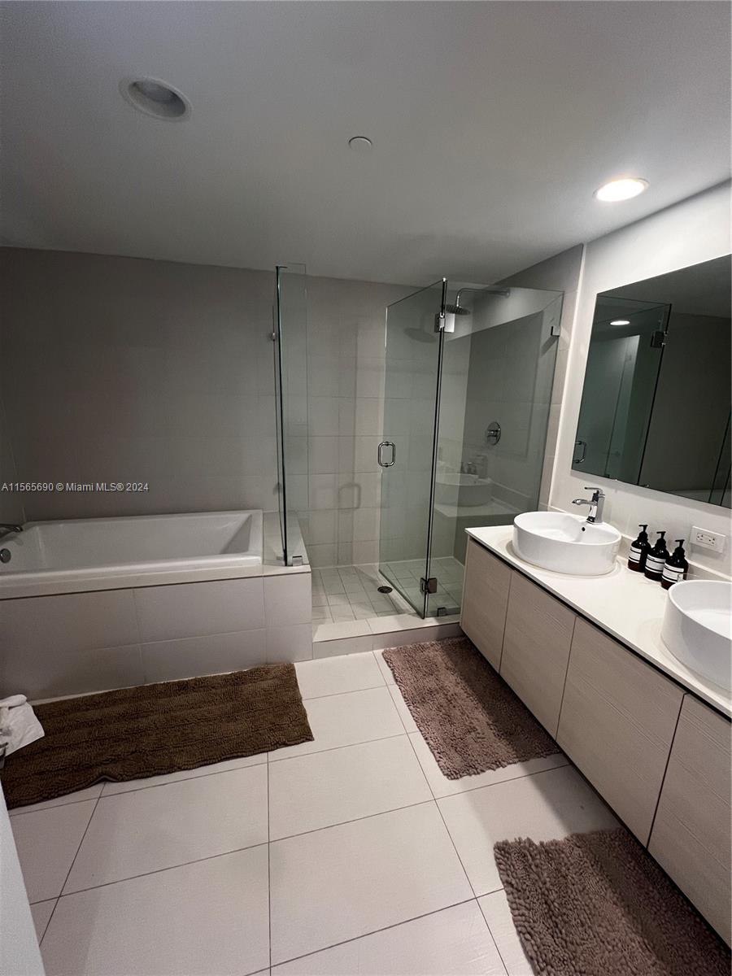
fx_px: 367
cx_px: 366
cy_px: 488
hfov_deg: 89.9
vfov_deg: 106.2
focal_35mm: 13
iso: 200
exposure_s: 1/60
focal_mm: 1.57
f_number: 1.8
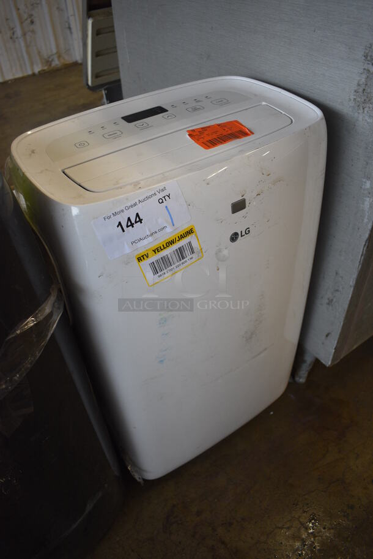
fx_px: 419
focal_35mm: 27
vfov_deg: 67.3
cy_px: 280
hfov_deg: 48.0
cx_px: 186
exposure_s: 1/125
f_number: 3.5
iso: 800
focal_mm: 18
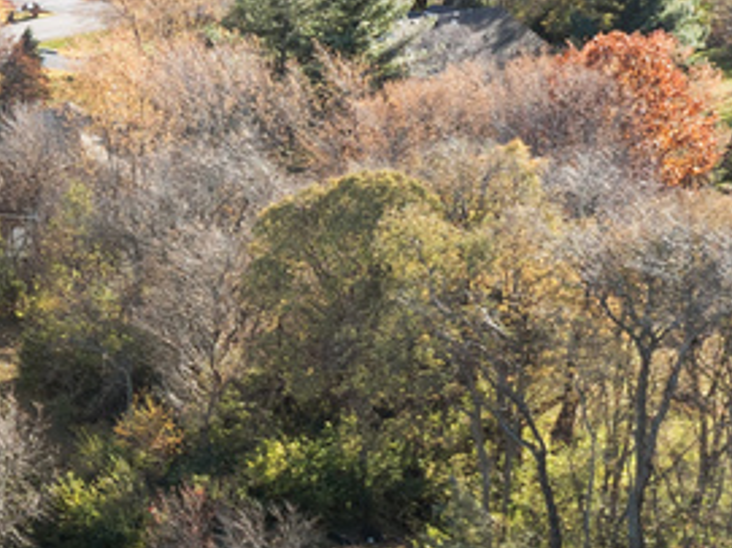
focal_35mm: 161
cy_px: 246
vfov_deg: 9.2
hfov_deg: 10.3
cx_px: -1122
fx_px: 3403
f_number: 4.5
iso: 100
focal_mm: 10.26
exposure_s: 1/100
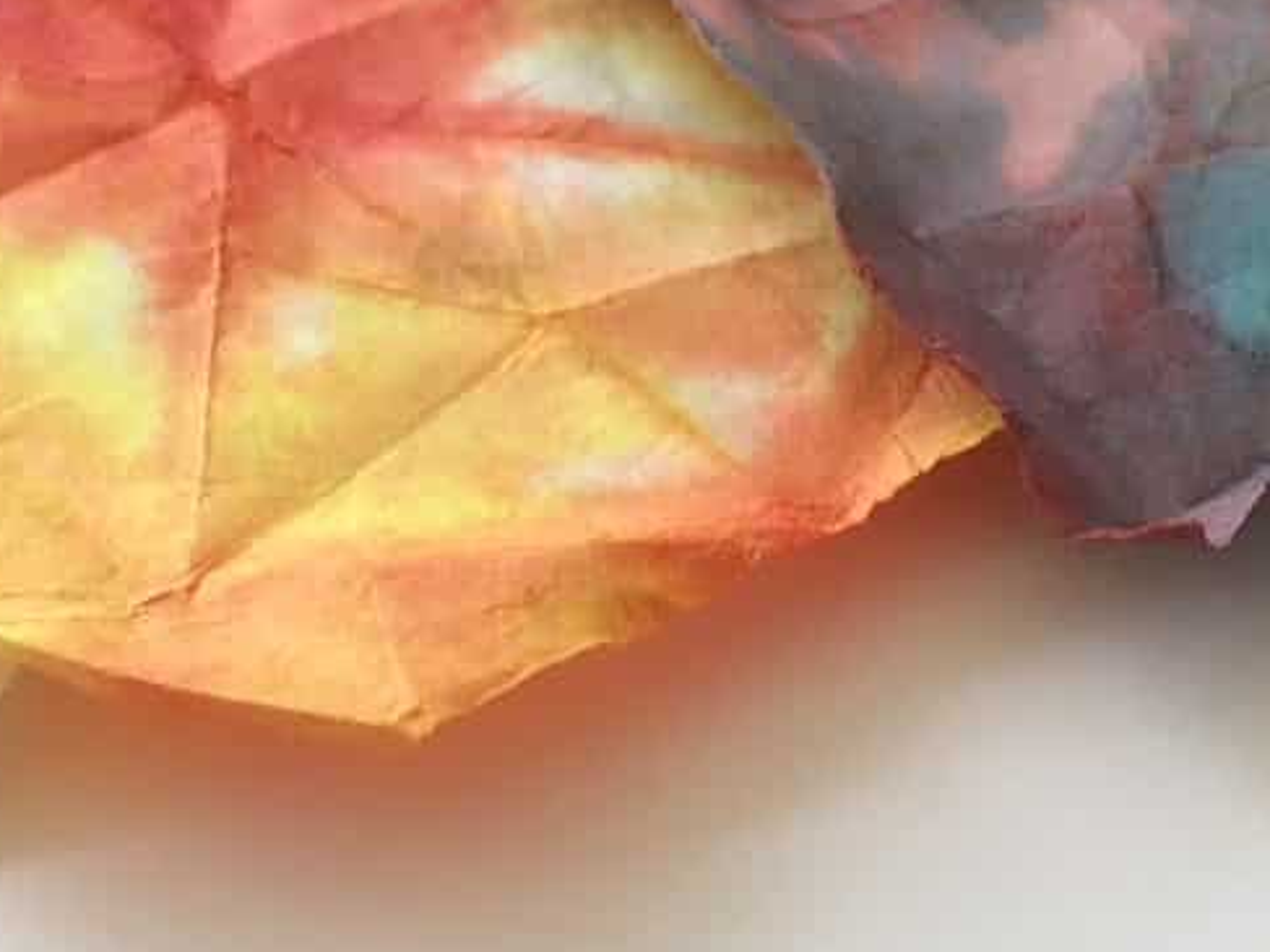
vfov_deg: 15.2
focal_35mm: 97
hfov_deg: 19.9
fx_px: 3559
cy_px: 403
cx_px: 1127
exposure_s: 1/120
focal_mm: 4.15
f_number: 2.2
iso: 32
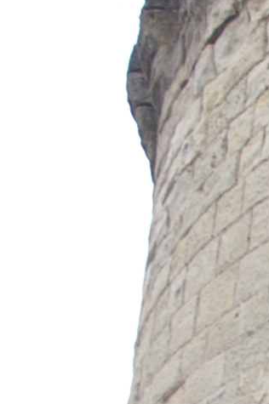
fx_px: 2133
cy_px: 743
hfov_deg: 6.7
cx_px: 736
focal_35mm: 190
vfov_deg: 10.2
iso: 100
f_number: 5.6
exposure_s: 1/100
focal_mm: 20
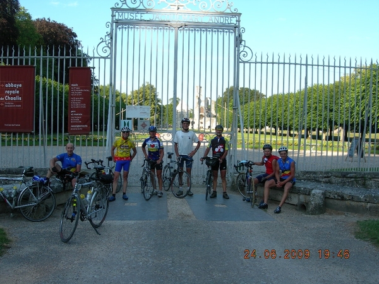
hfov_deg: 49.0
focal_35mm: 38
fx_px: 416
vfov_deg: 37.7
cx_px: 190
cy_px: 142
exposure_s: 1/172
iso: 50
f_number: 4.8
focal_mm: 7.8
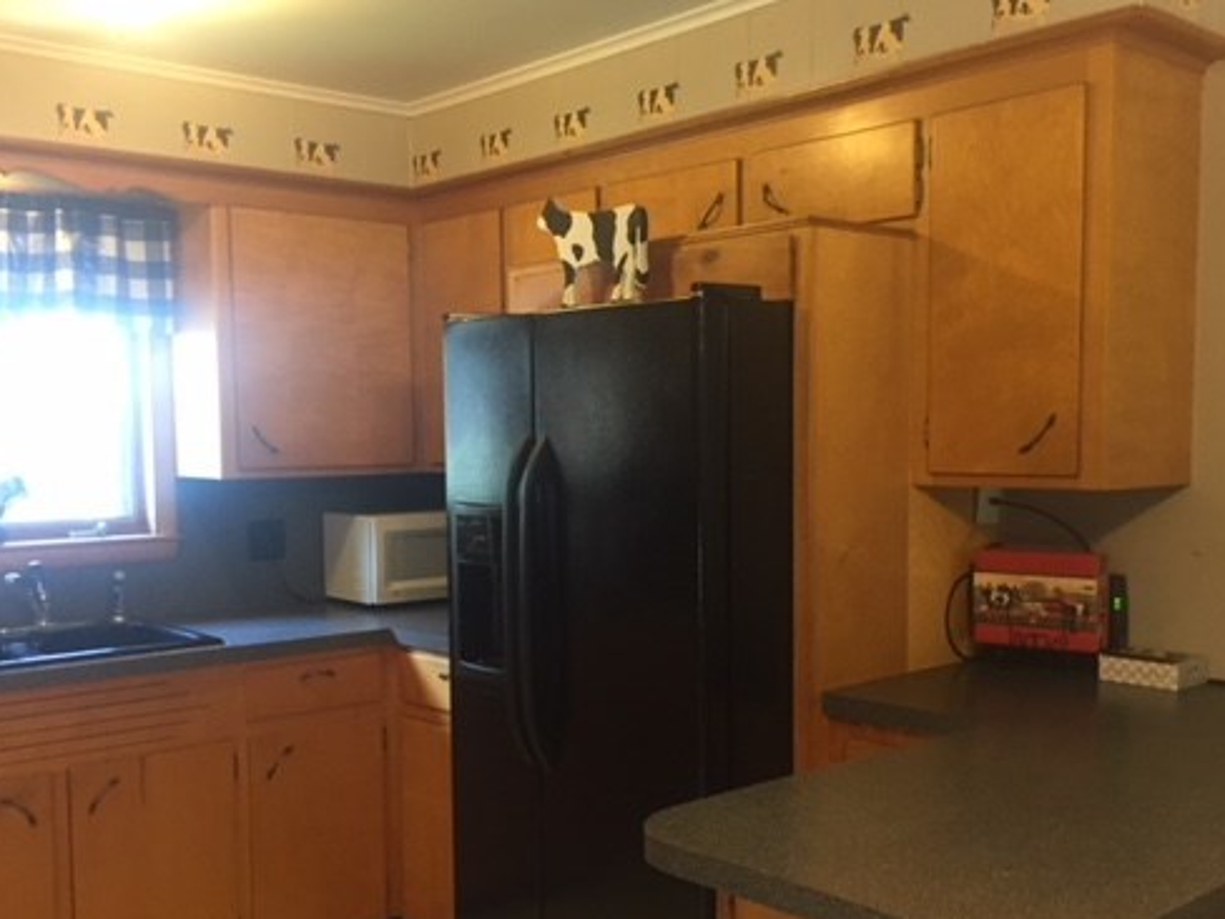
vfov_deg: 37.5
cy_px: 562
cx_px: 628
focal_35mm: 38
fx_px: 1345
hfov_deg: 49.0
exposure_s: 1/30
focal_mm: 4.15
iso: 200
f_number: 2.2
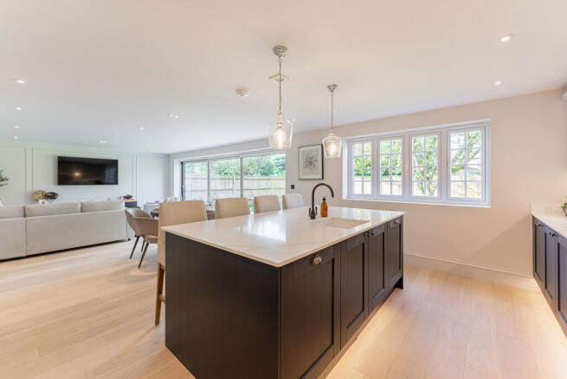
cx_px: 284
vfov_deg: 81.2
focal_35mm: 14
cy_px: 190
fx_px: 221
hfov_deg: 104.2
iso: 200
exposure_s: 1/60
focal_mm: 14
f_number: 5.6
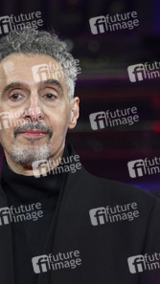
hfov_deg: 4.8
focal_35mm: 254
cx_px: 31
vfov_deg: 8.5
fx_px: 1916
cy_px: 142
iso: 4000
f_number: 5.6
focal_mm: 160
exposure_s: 1/250
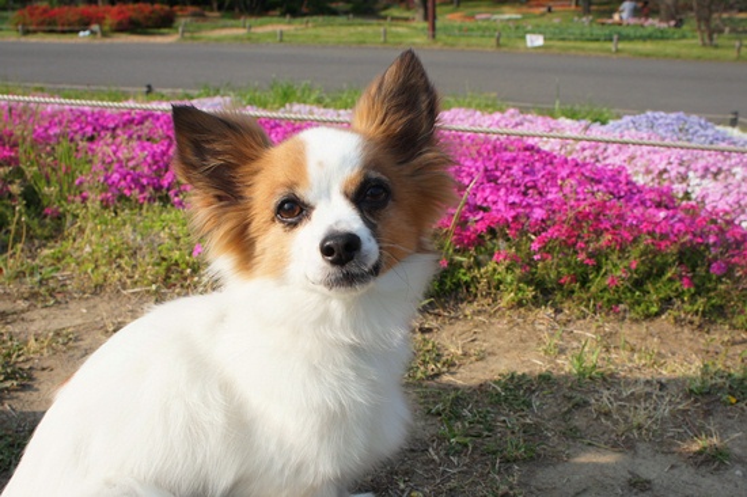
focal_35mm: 30
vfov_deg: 43.6
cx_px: 374
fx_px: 622
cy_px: 248
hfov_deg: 62.0
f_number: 8
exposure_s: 1/400
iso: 200
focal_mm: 20
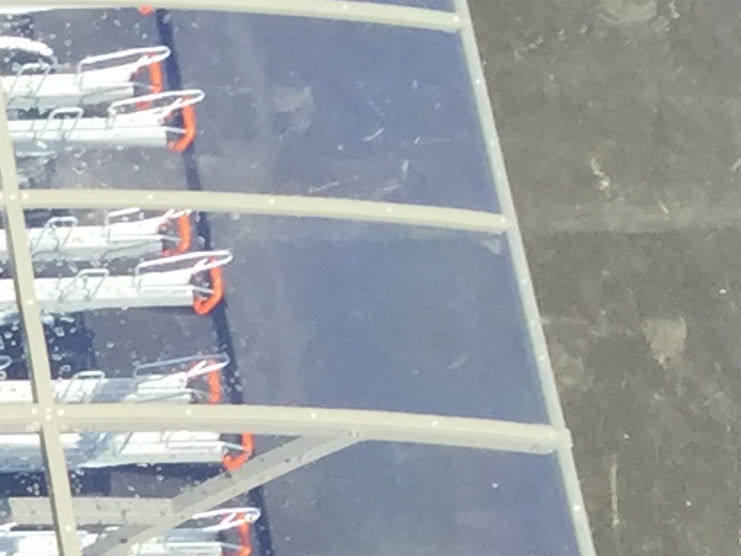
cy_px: 1073
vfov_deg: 7.7
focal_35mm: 186
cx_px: -1323
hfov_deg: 9.0
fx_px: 3983
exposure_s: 1/608
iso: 32
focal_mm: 4.15
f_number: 2.2
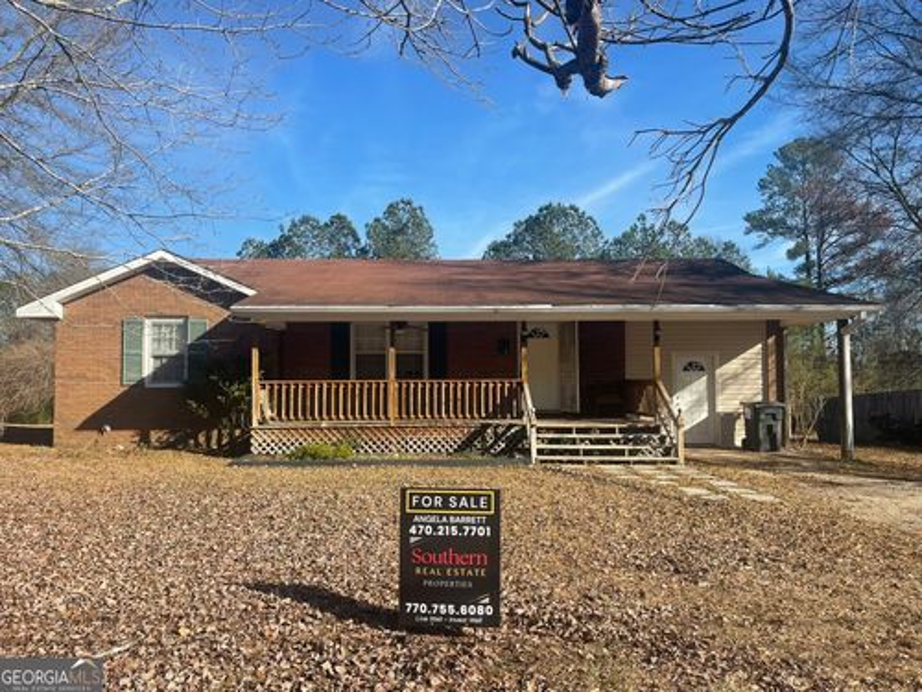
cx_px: 461
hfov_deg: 69.4
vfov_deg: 54.9
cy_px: 346
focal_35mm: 25
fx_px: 666
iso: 32
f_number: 1.6
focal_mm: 5.1
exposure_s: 1/2165
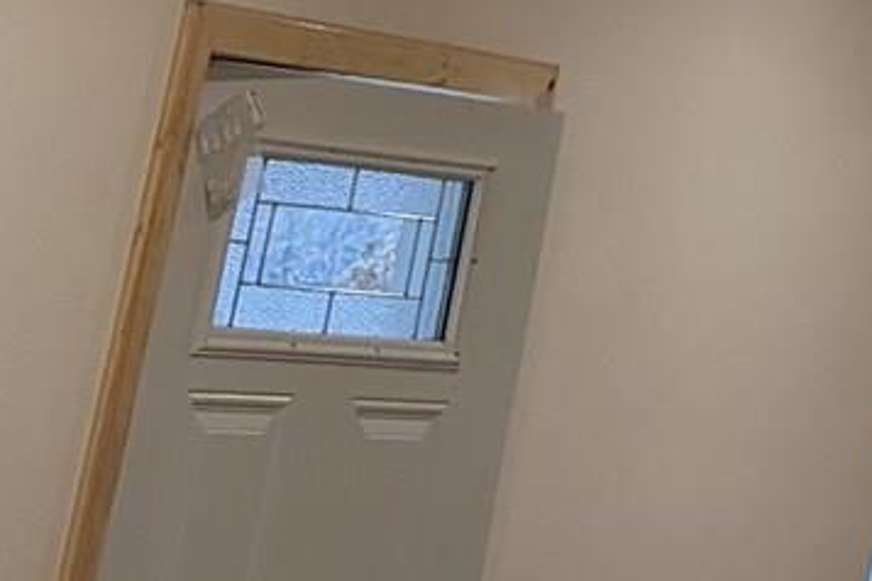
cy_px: -1702
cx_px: 1829
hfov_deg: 11.3
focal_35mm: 161
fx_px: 3899
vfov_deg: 6.8
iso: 200
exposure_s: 1/122
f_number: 1.78
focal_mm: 6.76
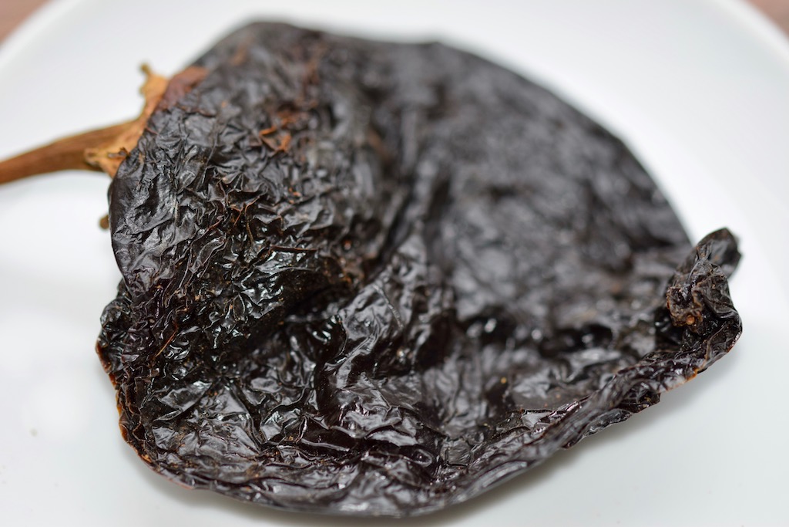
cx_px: 394
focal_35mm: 158
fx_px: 3452
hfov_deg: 13.0
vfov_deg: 8.7
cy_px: 264
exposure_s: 1/100
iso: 450
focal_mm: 105
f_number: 5
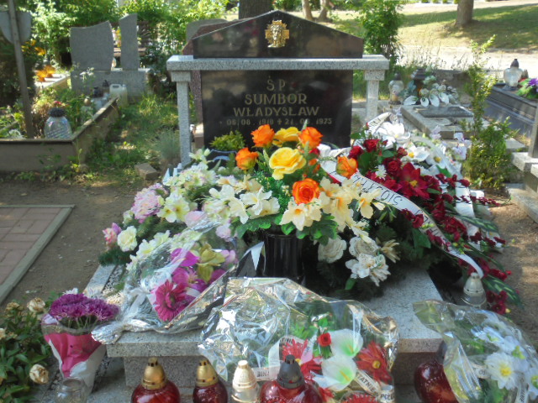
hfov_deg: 49.0
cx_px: 269
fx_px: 591
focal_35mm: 38
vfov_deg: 37.7
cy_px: 202
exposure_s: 1/125
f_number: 4.2
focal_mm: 6.9
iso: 100
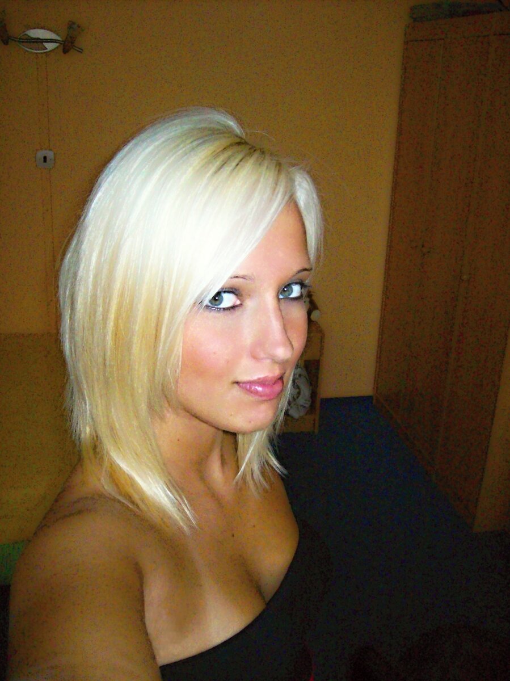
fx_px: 708
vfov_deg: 51.4
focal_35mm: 36
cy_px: 340
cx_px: 255
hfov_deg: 39.6
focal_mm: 6
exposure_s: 1/128
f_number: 2.7
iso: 400
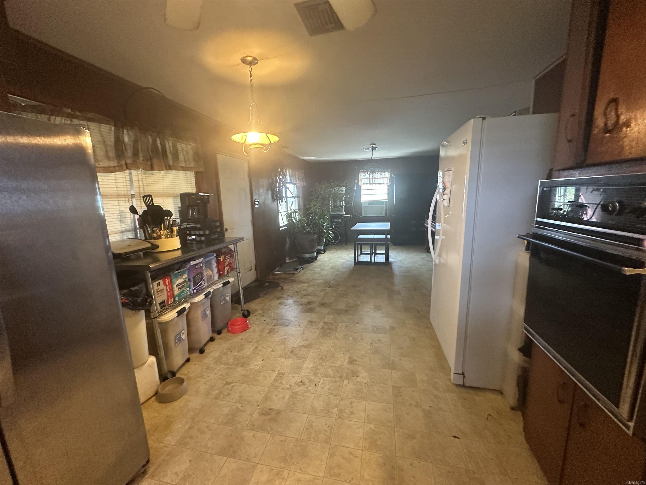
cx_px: 323
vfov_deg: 85.7
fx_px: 261
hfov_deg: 102.1
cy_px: 242
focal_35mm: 14
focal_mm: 2.22
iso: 400
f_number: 2.2
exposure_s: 1/60
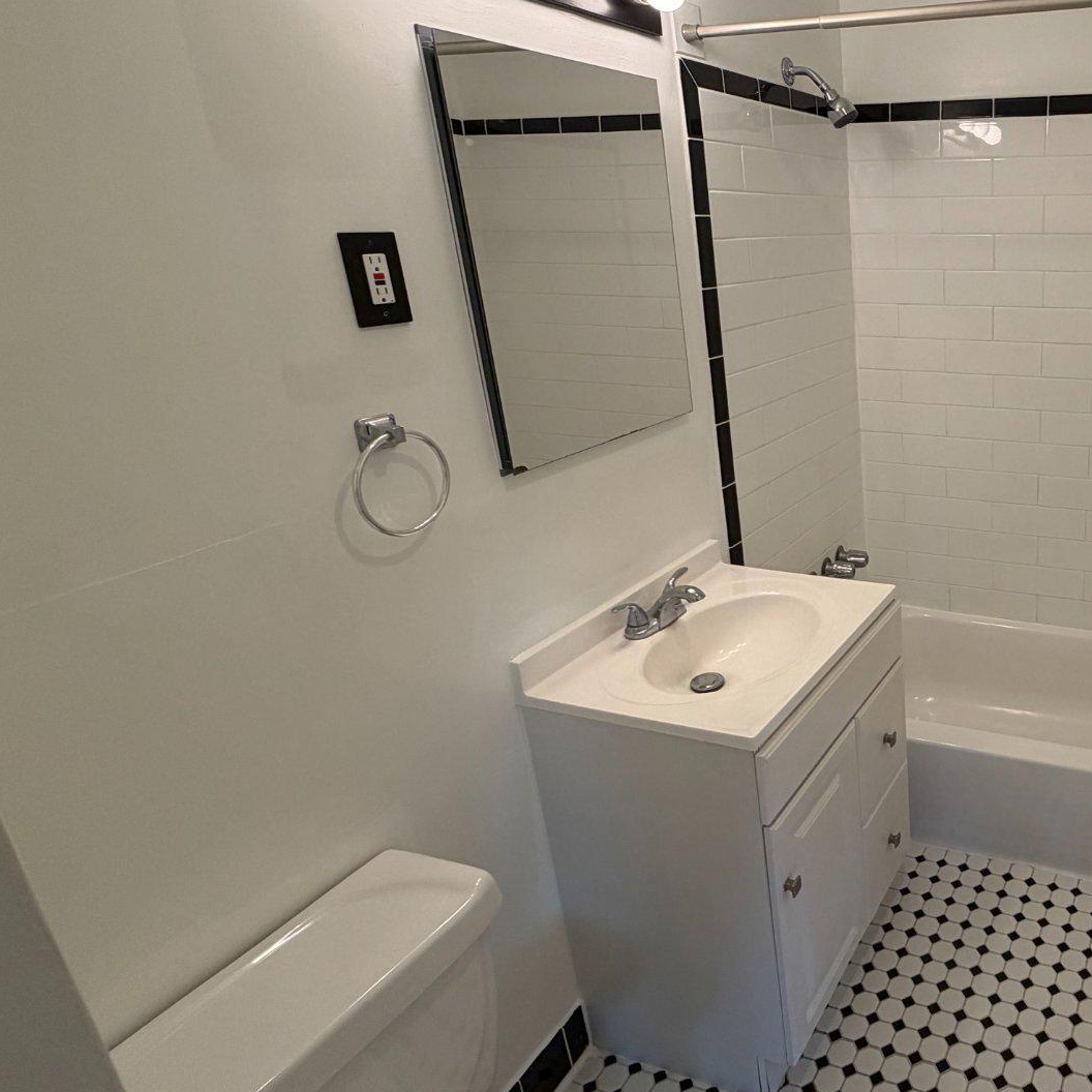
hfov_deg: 56.7
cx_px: 970
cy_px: 504
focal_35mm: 24
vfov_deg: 64.9
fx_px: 857
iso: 125
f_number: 2.2
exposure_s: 1/120
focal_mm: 2.22
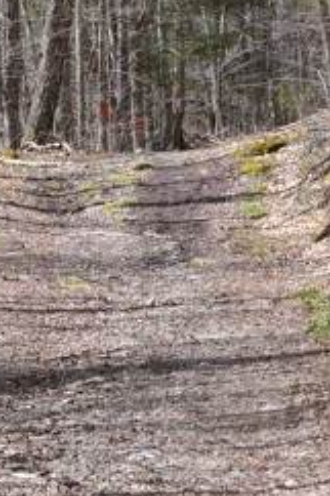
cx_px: 102
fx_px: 3602
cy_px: -113
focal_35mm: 262
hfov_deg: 5.2
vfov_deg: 7.8
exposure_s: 1/250
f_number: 10
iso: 400
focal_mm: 55
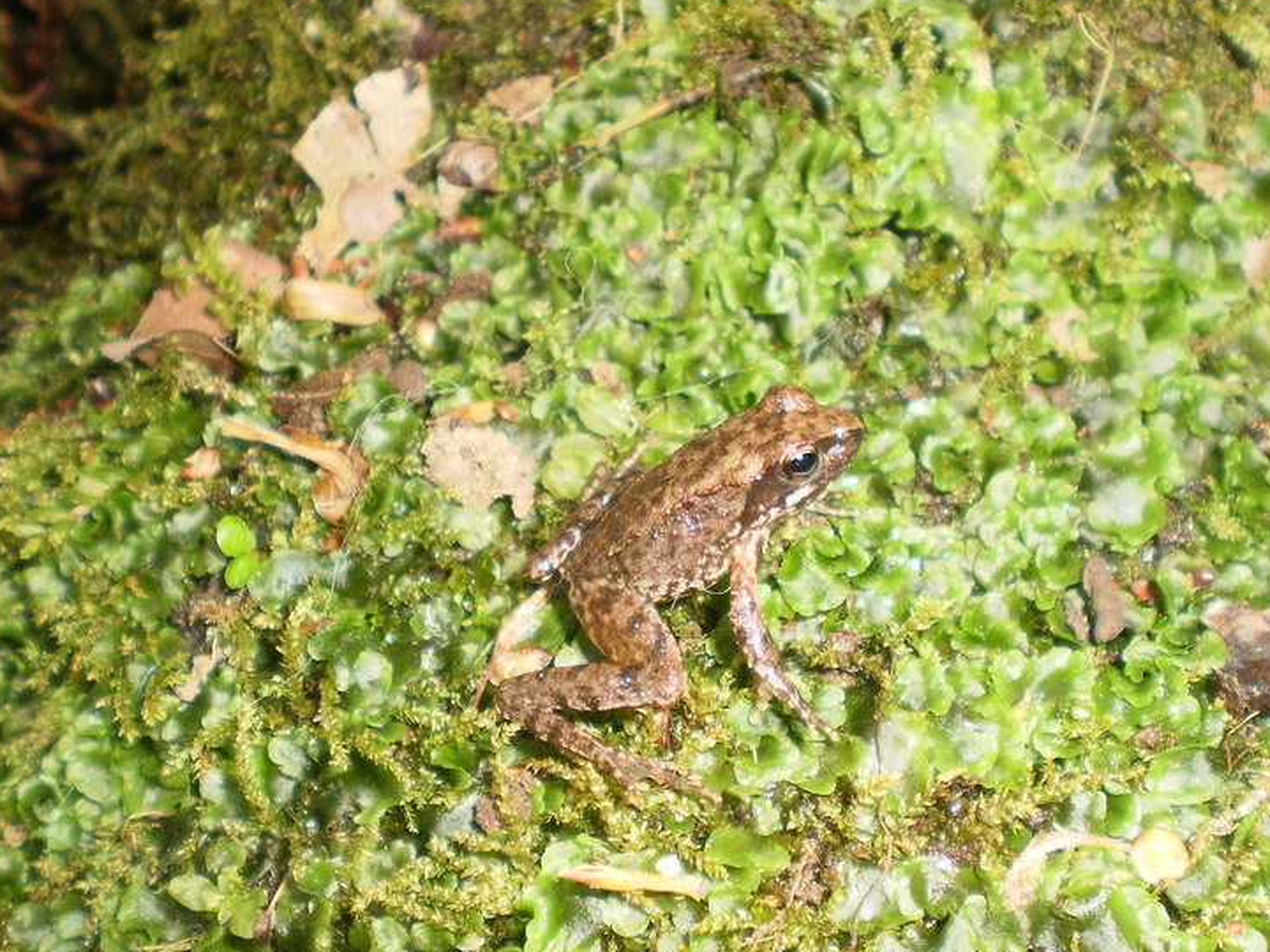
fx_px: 1468
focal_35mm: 40
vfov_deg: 35.9
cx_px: 688
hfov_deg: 46.8
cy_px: 506
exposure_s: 1/30
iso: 125
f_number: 3.1
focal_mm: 6.3
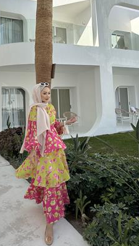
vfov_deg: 69.9
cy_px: 121
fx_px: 177
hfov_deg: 42.4
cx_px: 47
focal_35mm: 27
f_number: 1.78
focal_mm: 6.86
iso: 80
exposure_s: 1/4762
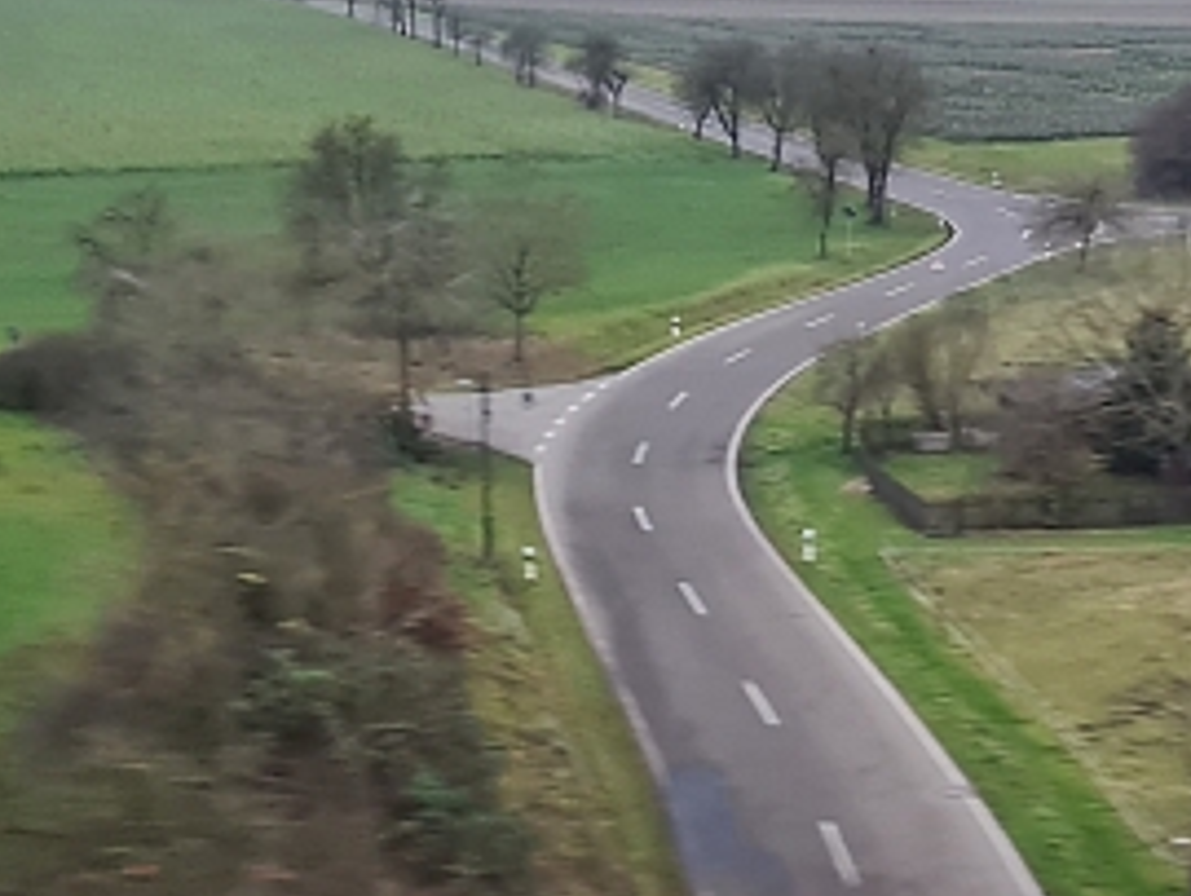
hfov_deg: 24.3
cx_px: 1173
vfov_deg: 19.1
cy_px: 344
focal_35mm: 77
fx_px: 2652
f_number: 1.8
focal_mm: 5.4
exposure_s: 1/100
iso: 100
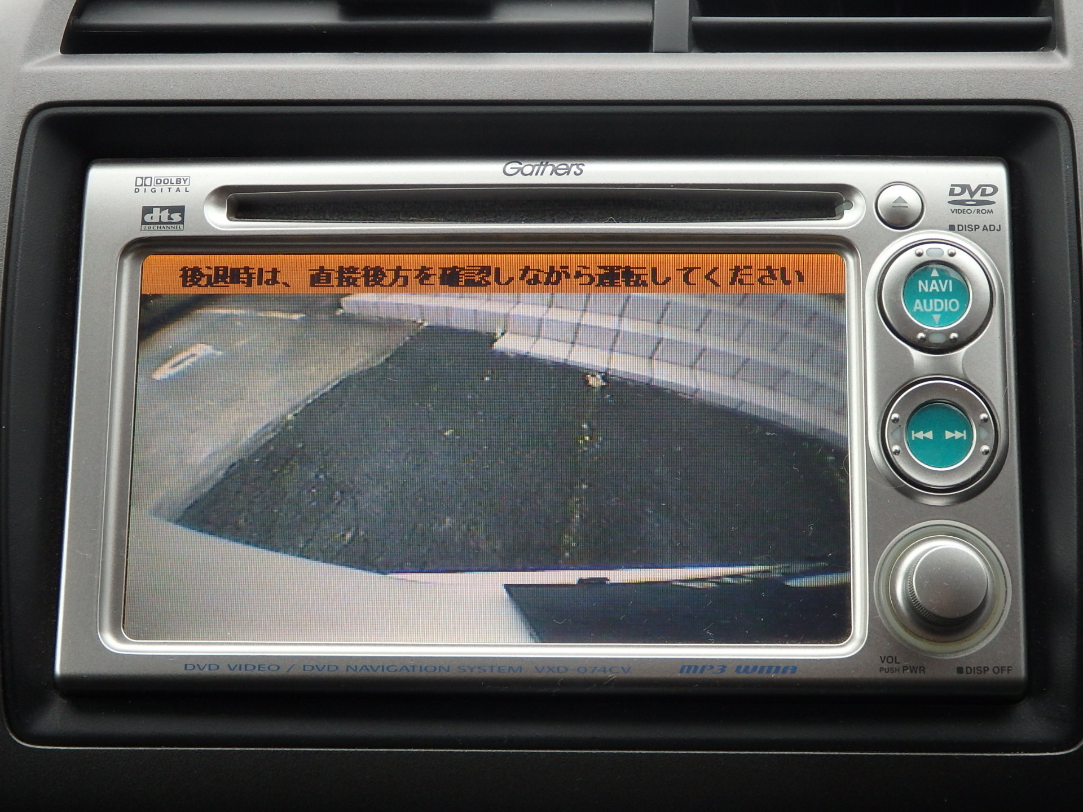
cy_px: 406
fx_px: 2065
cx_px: 542
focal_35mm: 66
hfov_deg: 29.4
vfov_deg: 22.3
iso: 250
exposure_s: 1/60
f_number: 4.4
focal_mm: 11.9
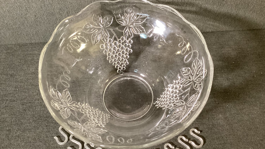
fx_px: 239
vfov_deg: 34.5
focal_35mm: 34
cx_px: 133
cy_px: 88
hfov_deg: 58.0
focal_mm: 3.3
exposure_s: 1/30
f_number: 2.4
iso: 320
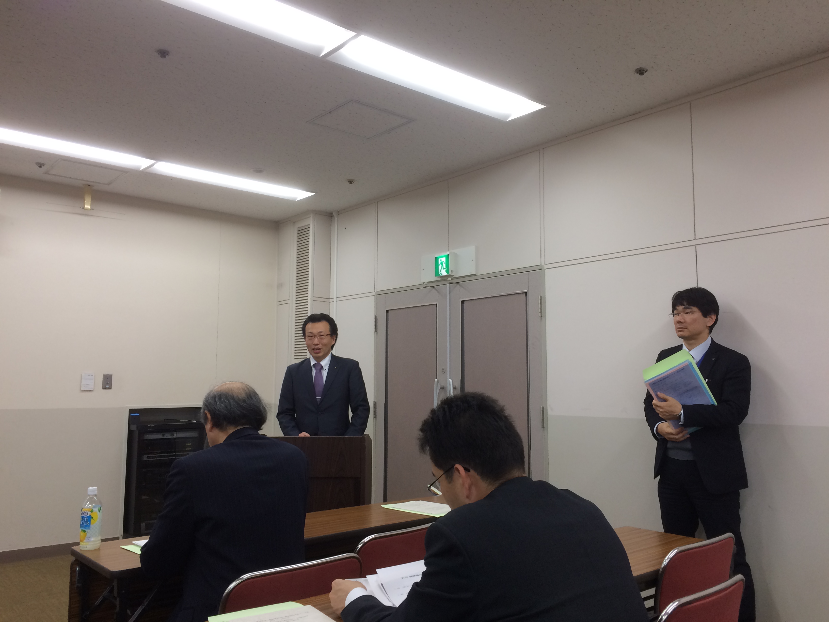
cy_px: 311
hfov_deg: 61.7
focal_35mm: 29
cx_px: 414
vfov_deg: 48.2
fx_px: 695
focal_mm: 4.15
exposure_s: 1/40
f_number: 2.2
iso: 40
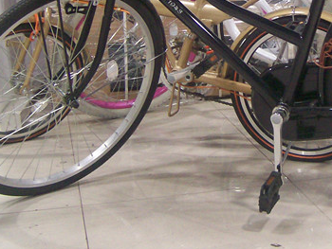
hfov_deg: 24.0
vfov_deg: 18.2
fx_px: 768
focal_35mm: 80
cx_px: 268
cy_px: 24
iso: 200
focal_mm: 5.8
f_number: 2.8
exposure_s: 1/10.3
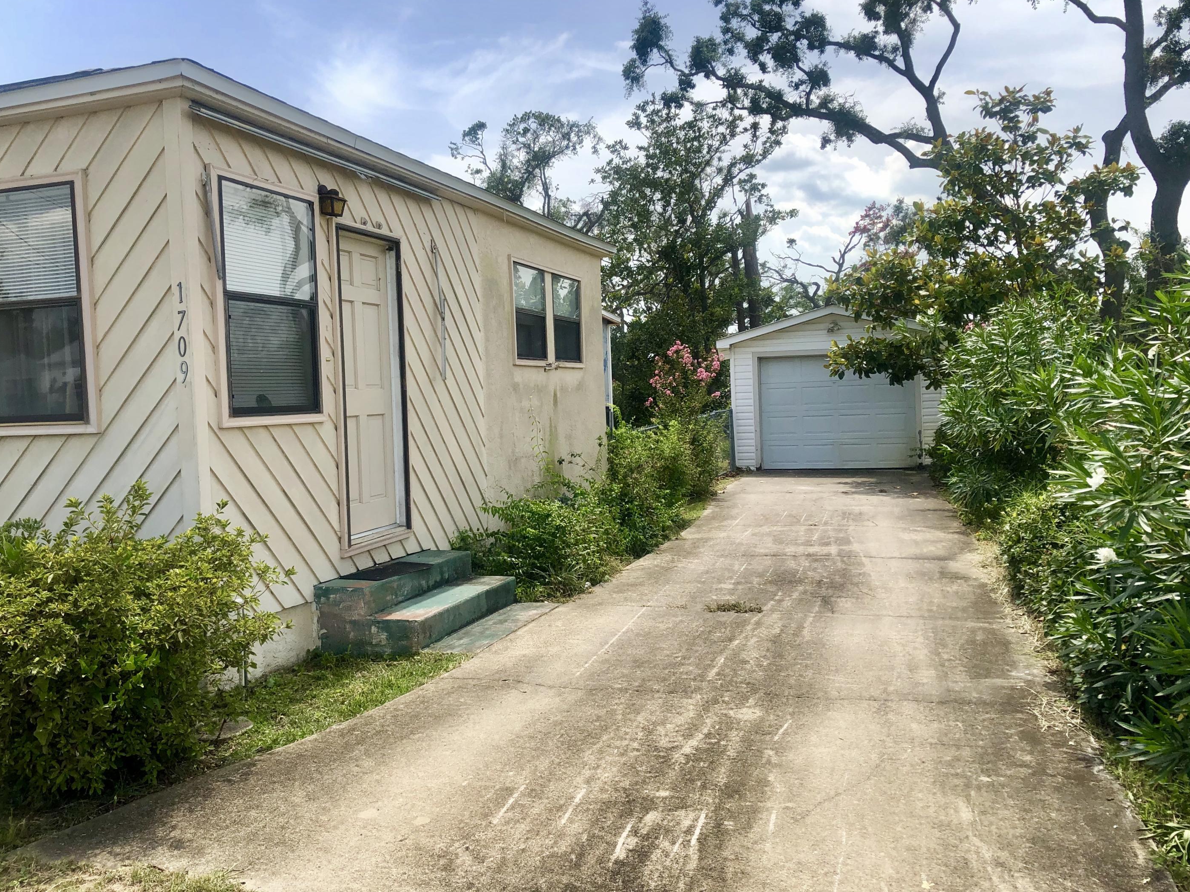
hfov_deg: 59.9
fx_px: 1031
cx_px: 560
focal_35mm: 30
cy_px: 425
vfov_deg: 46.8
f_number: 1.8
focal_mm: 3.99
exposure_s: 1/1675
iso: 20
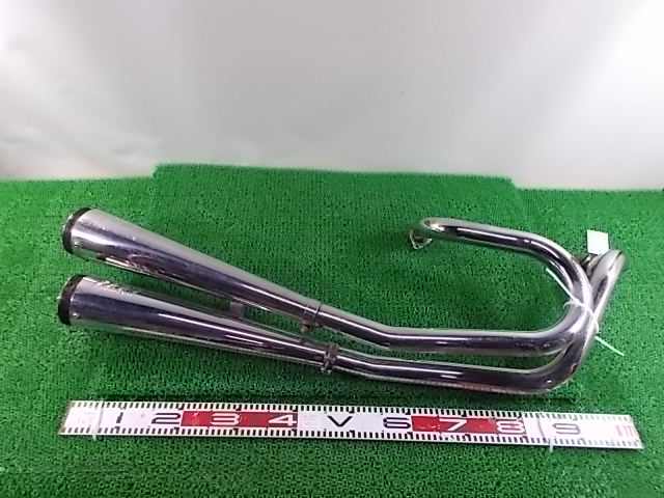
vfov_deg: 53.1
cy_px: 249
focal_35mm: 26
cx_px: 332
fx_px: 499
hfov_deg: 67.3
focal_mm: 4.6
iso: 400
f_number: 3.2
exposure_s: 1/125
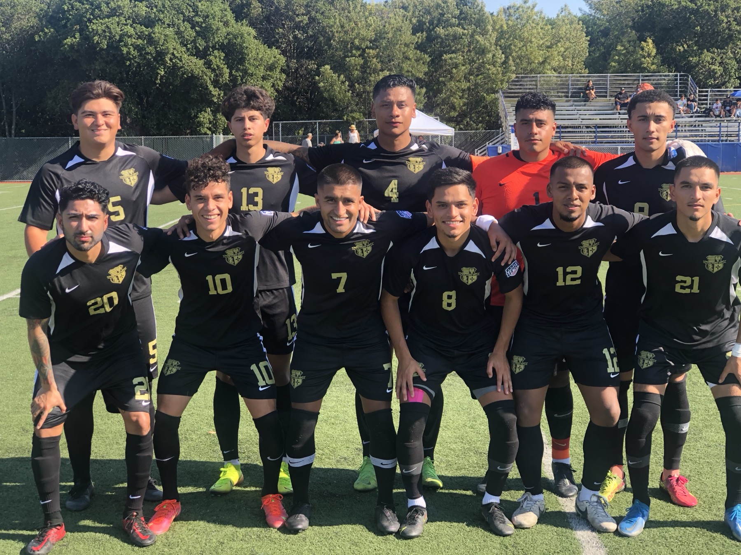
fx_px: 1220
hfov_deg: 33.8
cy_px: 278
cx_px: 370
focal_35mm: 57
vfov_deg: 25.7
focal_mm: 6.6
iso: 20
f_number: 2.8
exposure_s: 1/182
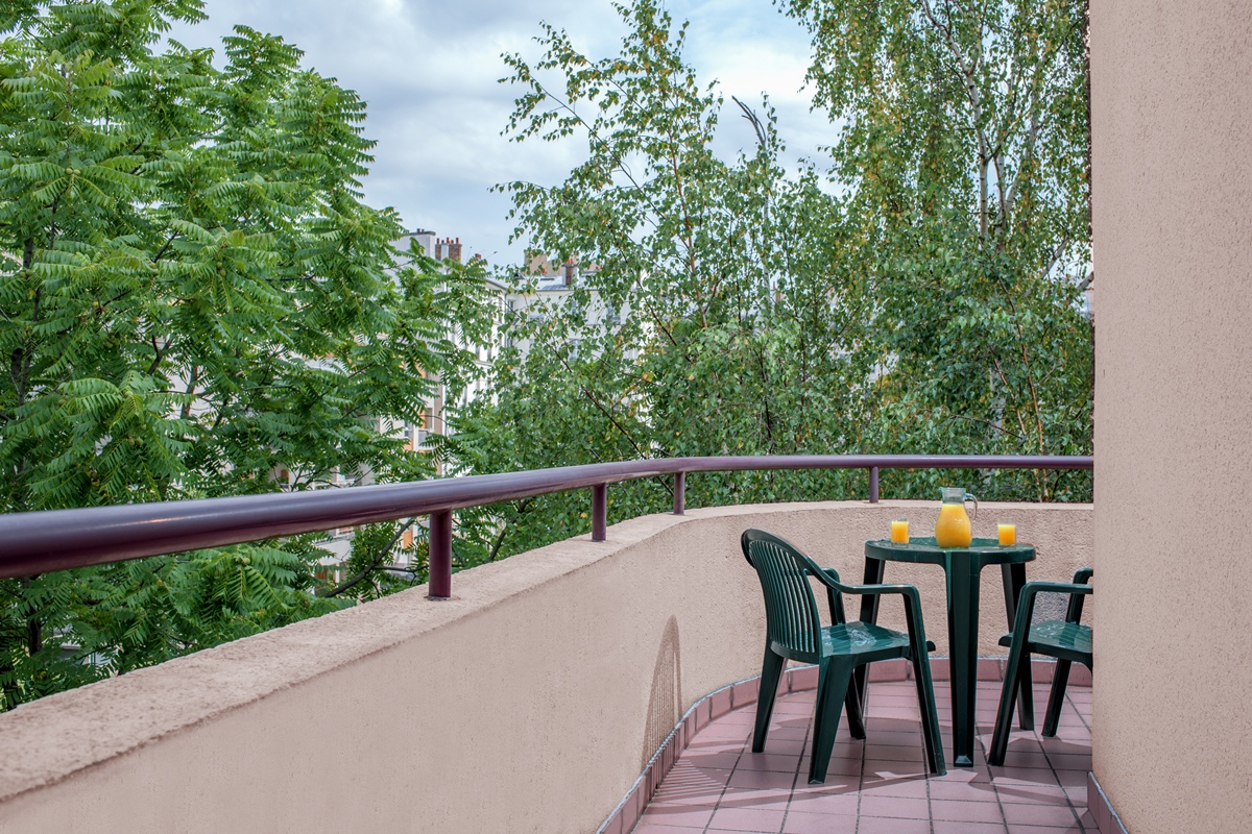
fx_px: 1217
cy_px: 417
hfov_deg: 54.4
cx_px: 626
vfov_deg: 37.9
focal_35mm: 35
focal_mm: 35
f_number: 8
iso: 100
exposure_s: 1/125
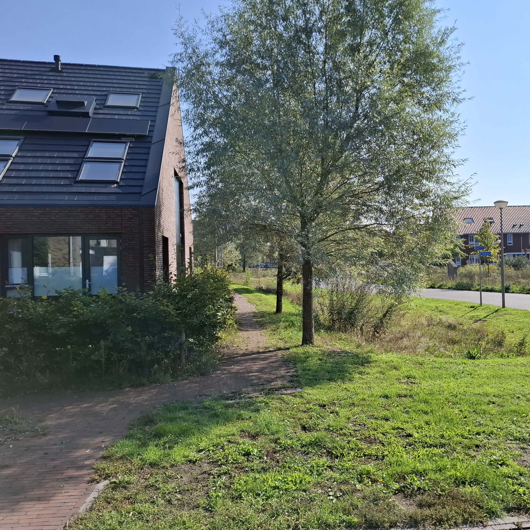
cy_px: 261
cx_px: 341
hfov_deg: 56.4
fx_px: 485
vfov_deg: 57.3
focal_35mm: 28
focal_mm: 5.5
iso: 50
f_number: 1.8
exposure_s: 1/2786
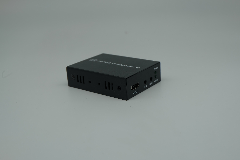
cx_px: 120
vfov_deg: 27.5
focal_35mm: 49
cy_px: 80
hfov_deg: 40.3
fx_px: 327
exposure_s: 1/160
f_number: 5.6
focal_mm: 32.5
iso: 200
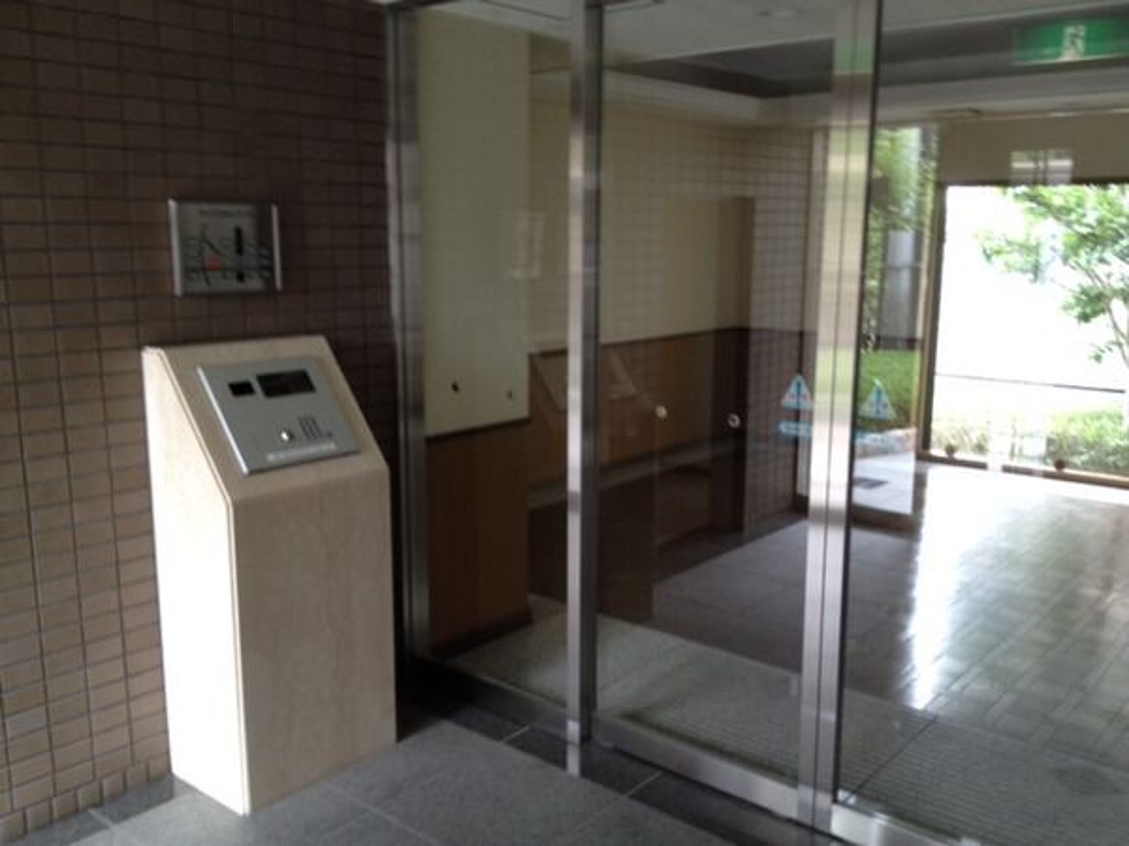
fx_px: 1142
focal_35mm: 35
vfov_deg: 40.7
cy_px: 423
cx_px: 564
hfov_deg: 52.6
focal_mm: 4.28
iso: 80
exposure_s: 1/20
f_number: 2.4
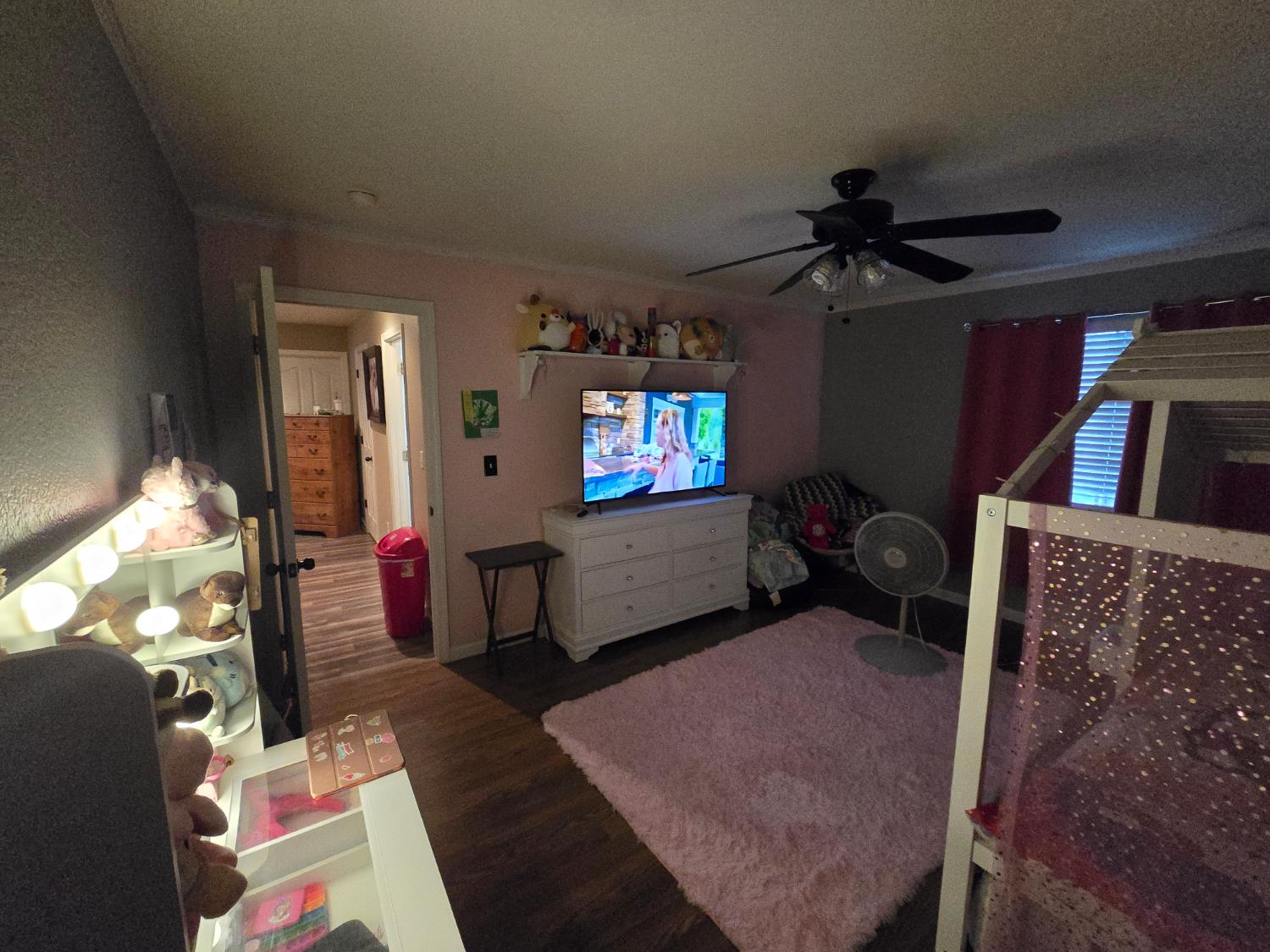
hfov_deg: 106.2
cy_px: 476
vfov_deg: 89.9
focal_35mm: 13
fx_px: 477
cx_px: 635
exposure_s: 1/60
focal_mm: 2.2
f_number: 2.2
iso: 1600
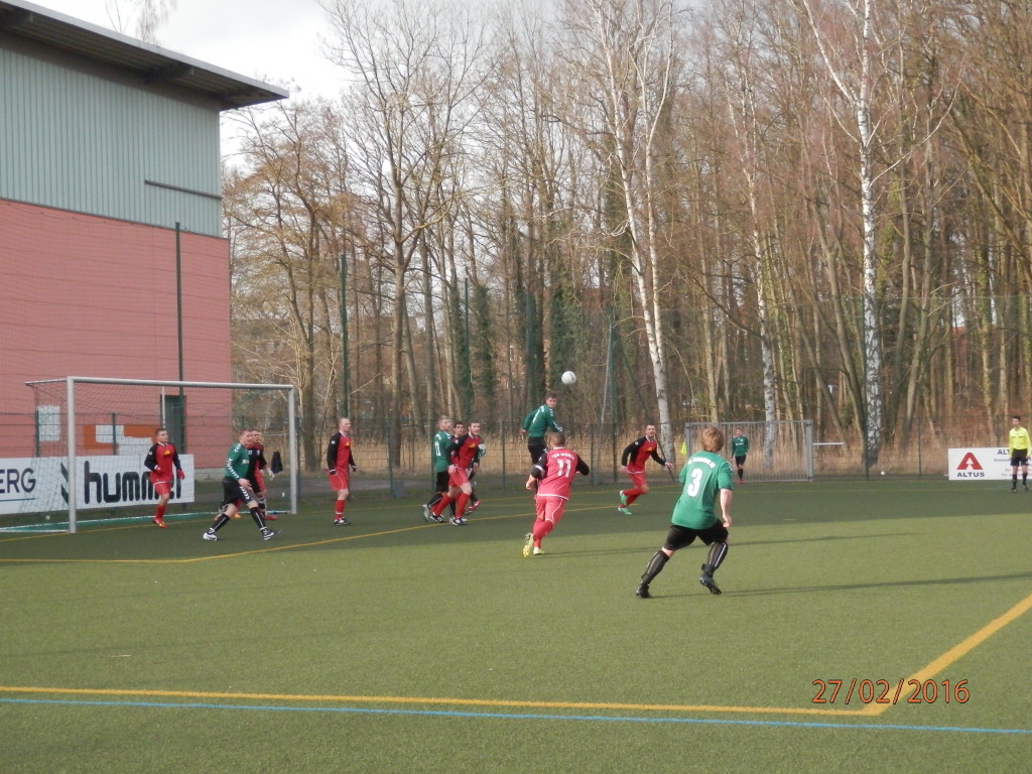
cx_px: 516
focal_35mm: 60
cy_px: 387
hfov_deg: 32.2
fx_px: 1789
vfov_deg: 24.4
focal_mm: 10.8
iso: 320
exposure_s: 1/500
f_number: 4.2
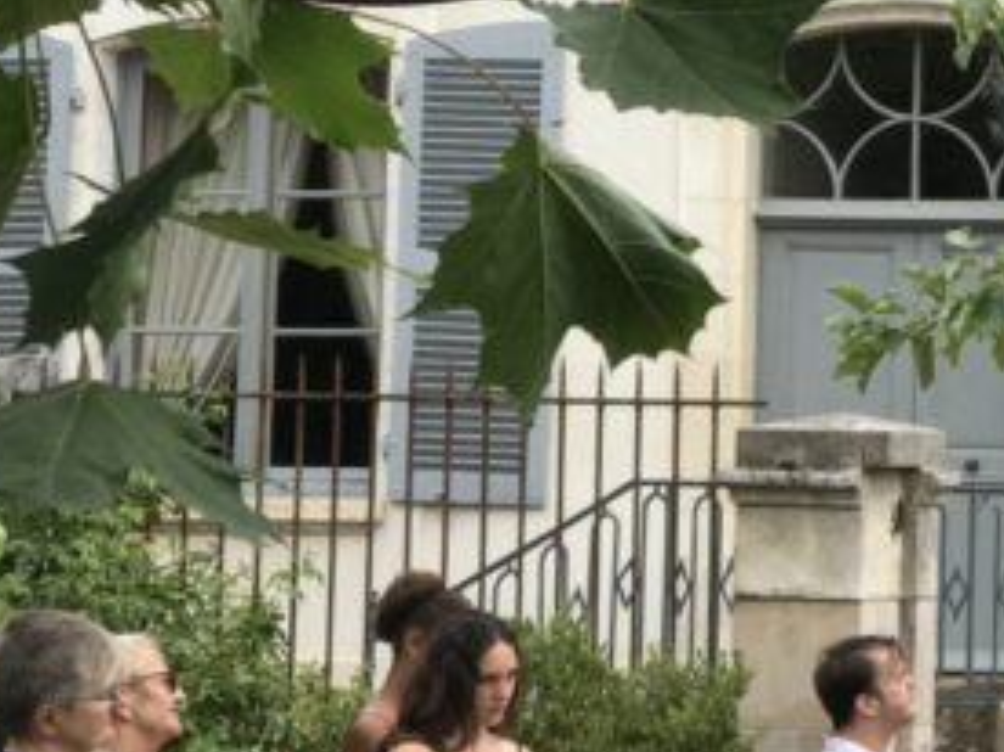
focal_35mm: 159
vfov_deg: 9.3
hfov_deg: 12.0
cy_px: 22
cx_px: 1347
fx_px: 4610
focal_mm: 6.6
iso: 20
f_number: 2.8
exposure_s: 1/429
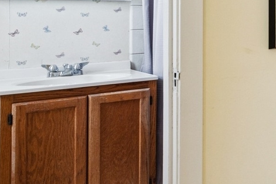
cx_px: 459
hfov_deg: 24.0
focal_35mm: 55
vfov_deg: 24.1
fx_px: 422
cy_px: 29
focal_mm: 16
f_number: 8
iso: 400
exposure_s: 1/25
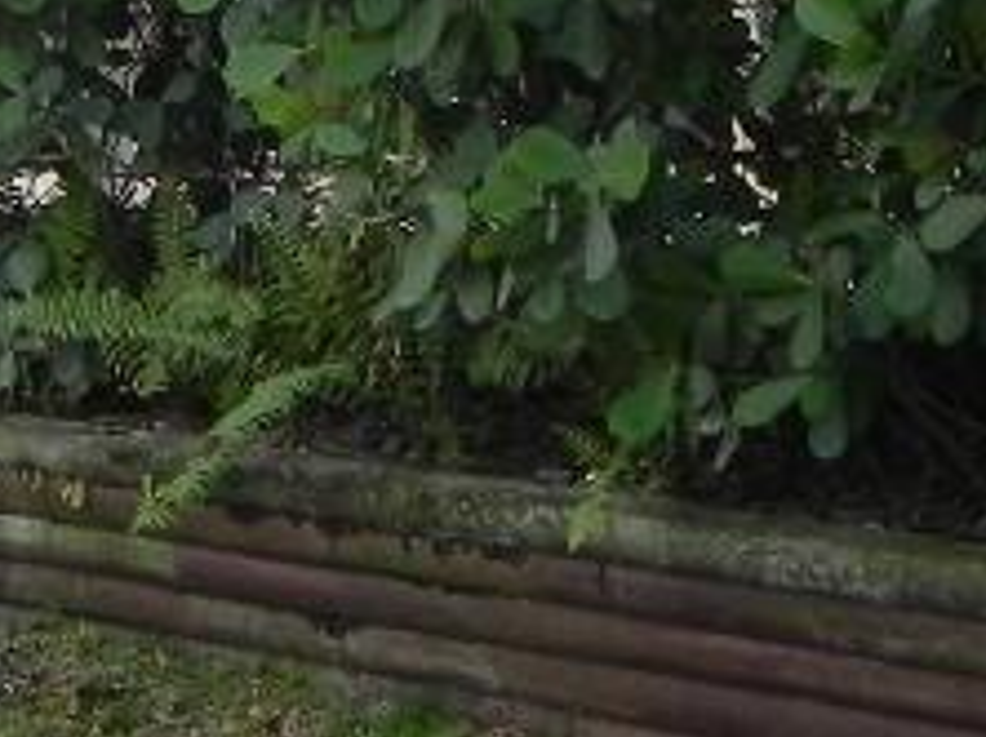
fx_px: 3813
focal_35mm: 134
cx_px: -431
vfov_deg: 10.5
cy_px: -466
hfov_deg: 13.9
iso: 160
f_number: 5.6
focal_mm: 5.2
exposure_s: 1/228
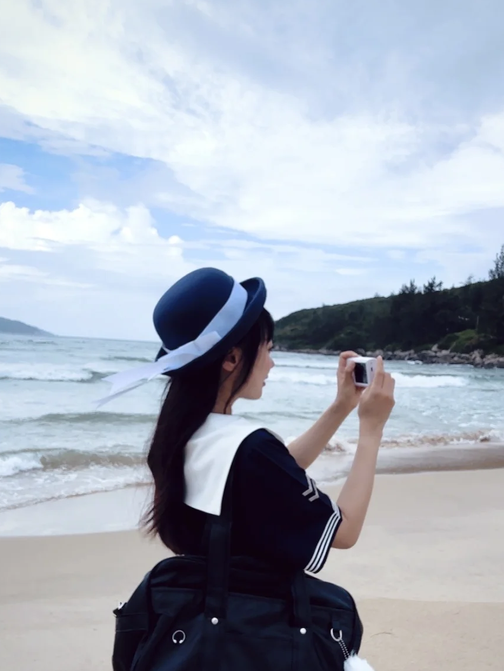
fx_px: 562
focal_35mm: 29
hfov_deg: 48.2
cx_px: 281
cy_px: 403
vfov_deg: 61.1
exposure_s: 1/2070
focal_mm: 2.69
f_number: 1.9
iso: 25
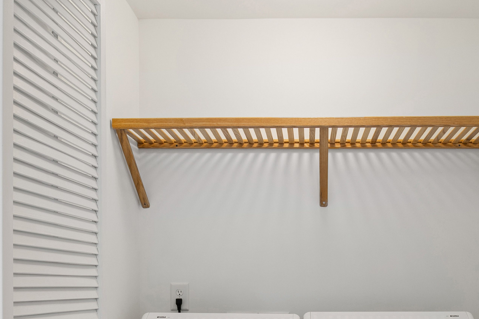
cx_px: 311
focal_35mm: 33
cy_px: 268
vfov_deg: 38.1
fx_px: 439
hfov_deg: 56.2
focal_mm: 10
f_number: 8
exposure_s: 1/3
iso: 100
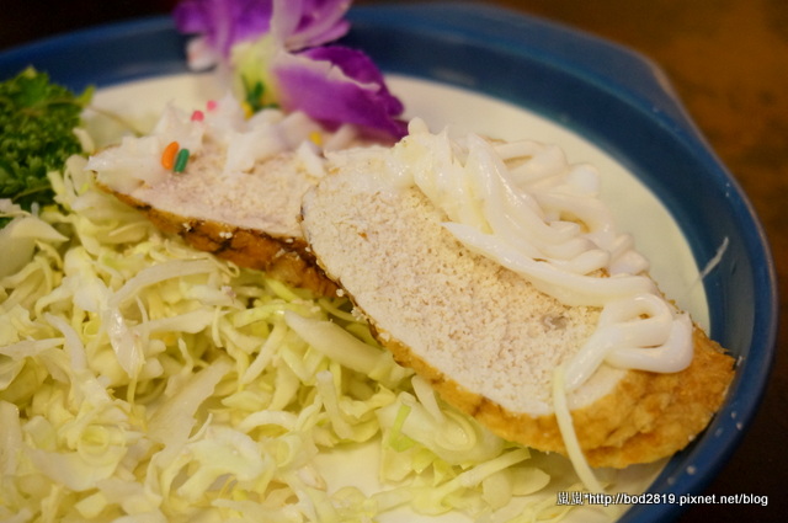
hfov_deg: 31.9
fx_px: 1377
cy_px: 262
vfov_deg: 21.5
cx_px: 394
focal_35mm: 63
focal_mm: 42
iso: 2000
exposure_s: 1/80
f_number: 5.6
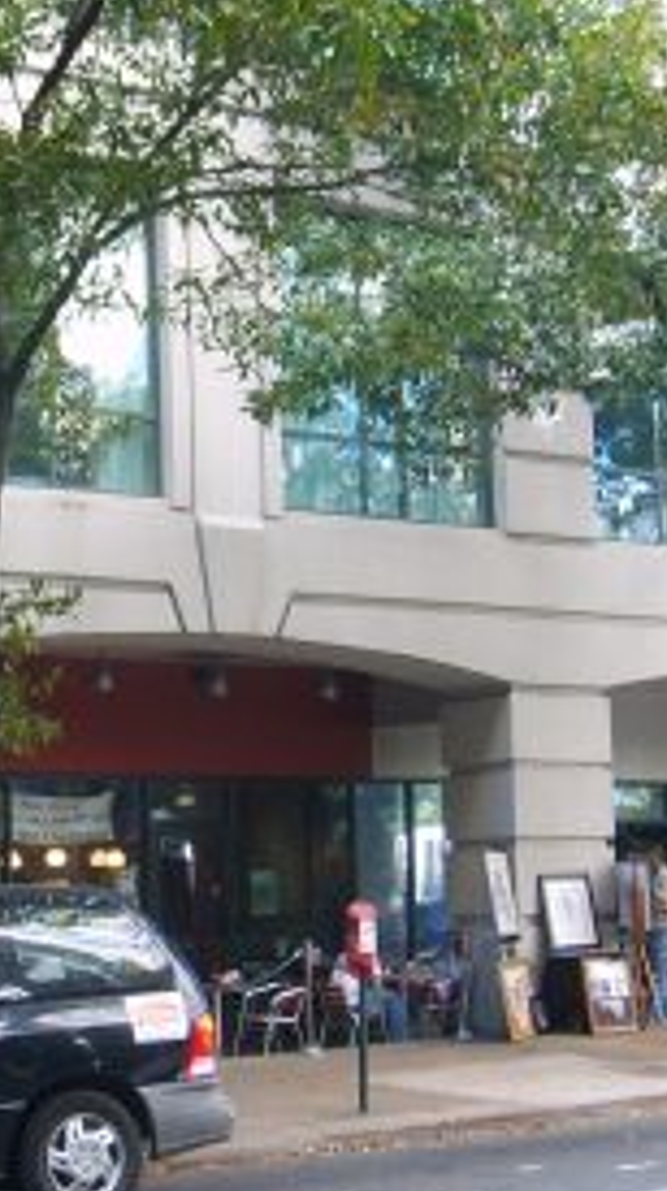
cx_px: 22
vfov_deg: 34.9
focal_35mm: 60
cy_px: 676
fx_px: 1893
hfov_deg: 19.5
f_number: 2.8
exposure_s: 1/30
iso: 64
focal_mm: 5.8
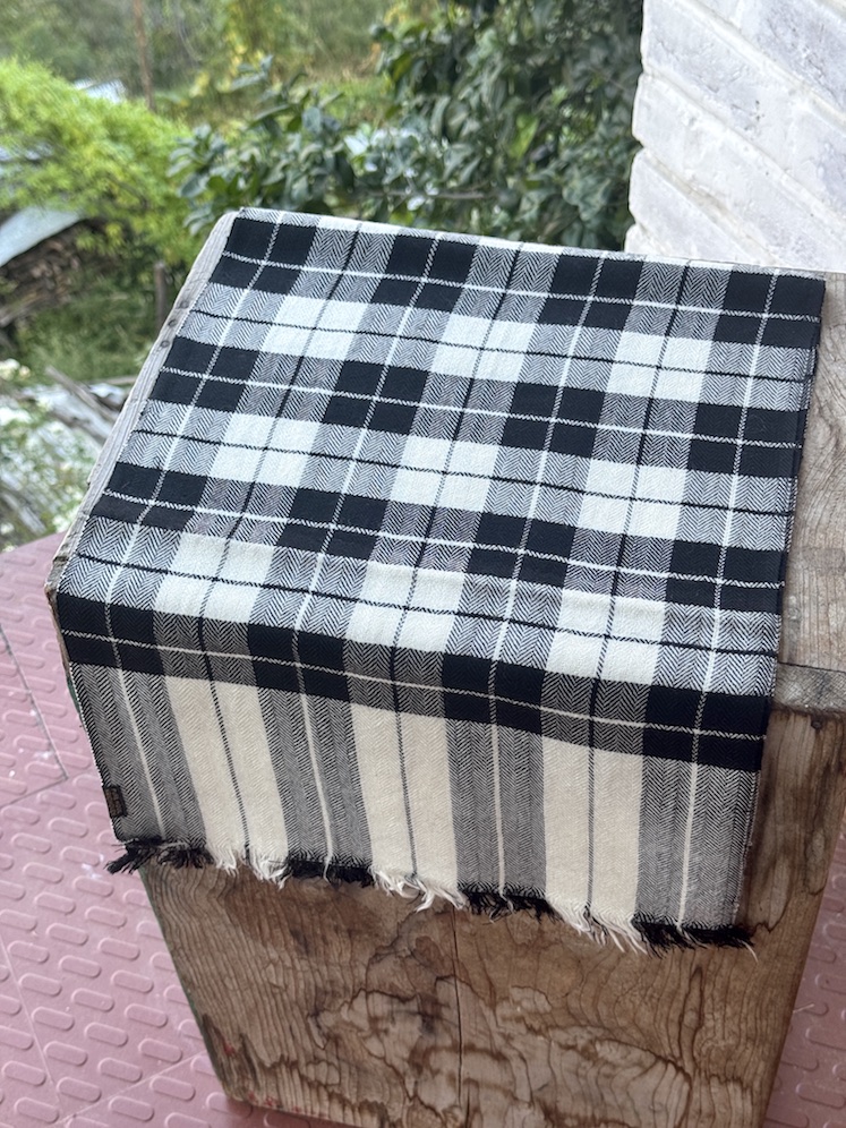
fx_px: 1564
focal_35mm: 48
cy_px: 564
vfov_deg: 39.7
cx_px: 423
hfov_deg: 30.3
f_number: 1.78
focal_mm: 6.76
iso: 50
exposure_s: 1/173
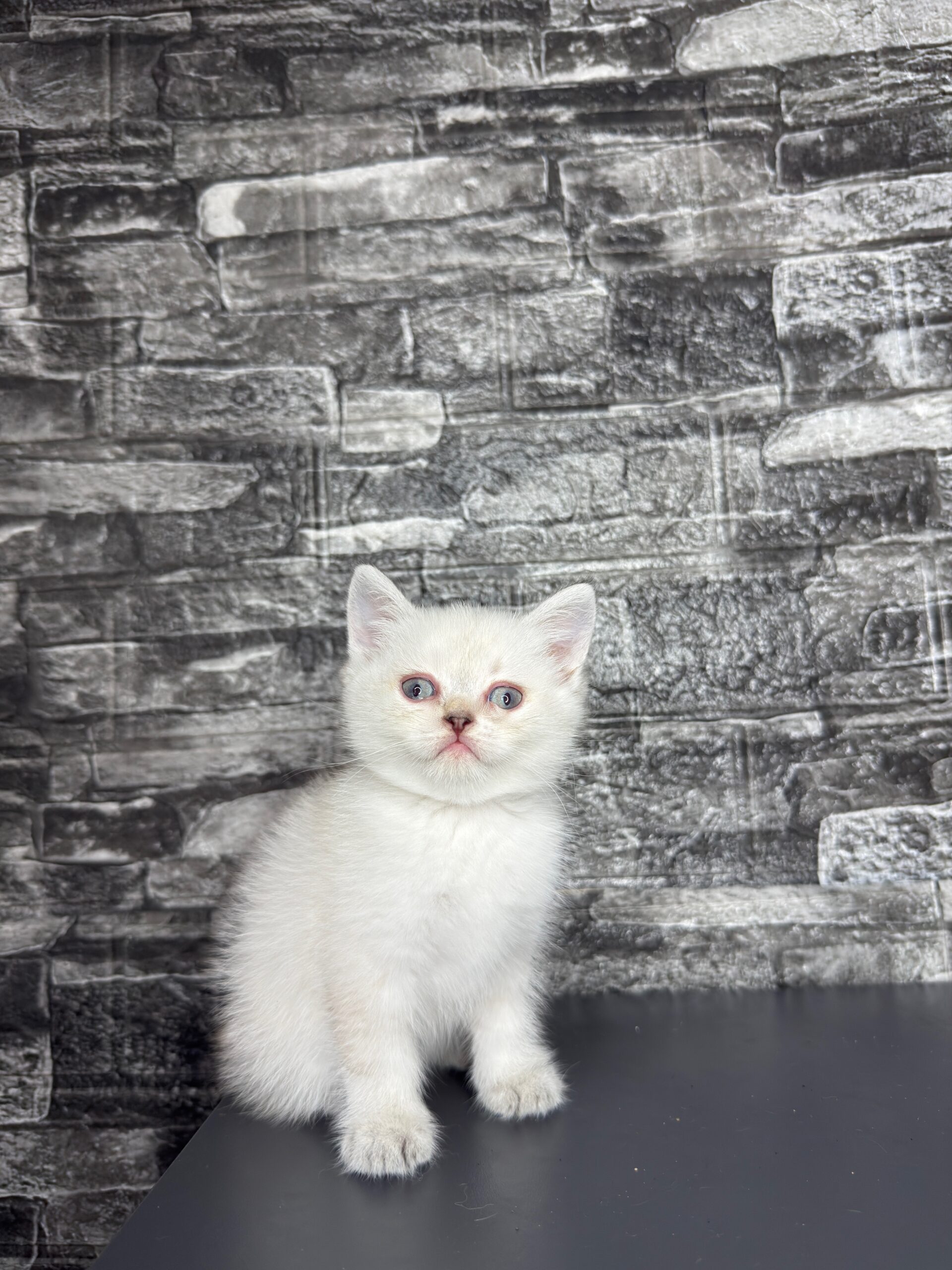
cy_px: 635
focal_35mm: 24
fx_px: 880
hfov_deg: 56.8
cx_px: 476
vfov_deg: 71.6
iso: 100
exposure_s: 1/80
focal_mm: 6.76
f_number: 1.78
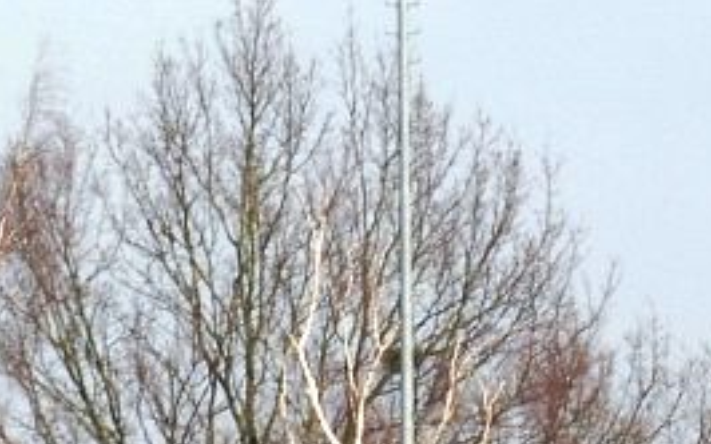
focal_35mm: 628
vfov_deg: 2.1
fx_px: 12164
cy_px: 1015
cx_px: 150
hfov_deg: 3.3
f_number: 7.1
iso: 100
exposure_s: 1/200
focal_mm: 27.6
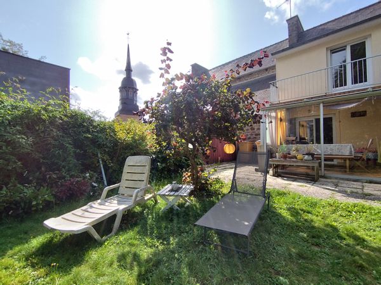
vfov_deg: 78.1
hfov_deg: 94.5
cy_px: 142
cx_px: 190
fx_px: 176
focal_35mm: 16
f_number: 2.2
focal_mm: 1.65
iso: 50
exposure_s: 1/452
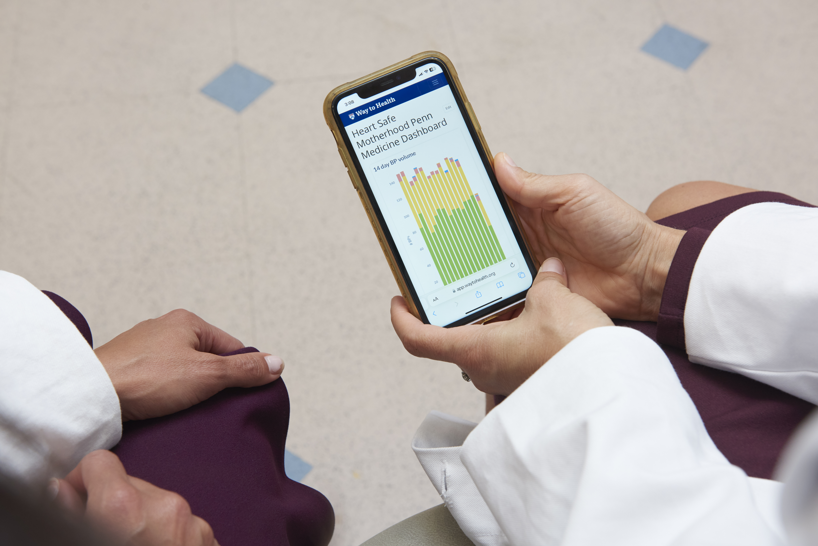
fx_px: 1250
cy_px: 273
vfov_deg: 24.6
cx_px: 409
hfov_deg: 36.2
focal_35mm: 55
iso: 1000
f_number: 8
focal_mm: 55
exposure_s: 1/60
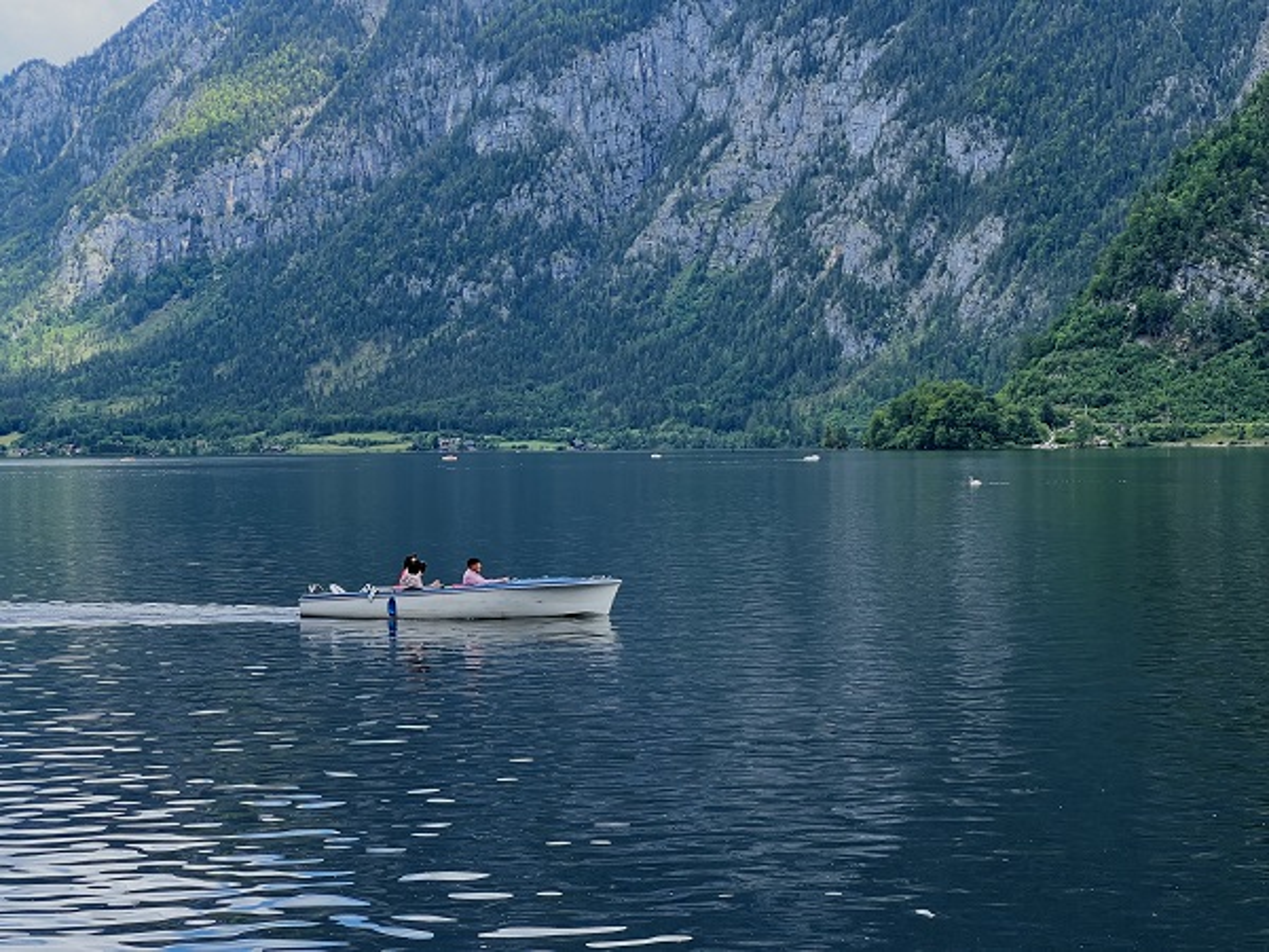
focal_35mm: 77
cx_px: 634
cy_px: 476
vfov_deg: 19.1
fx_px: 2823
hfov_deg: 25.3
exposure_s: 1/194
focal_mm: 9
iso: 32
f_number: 2.8
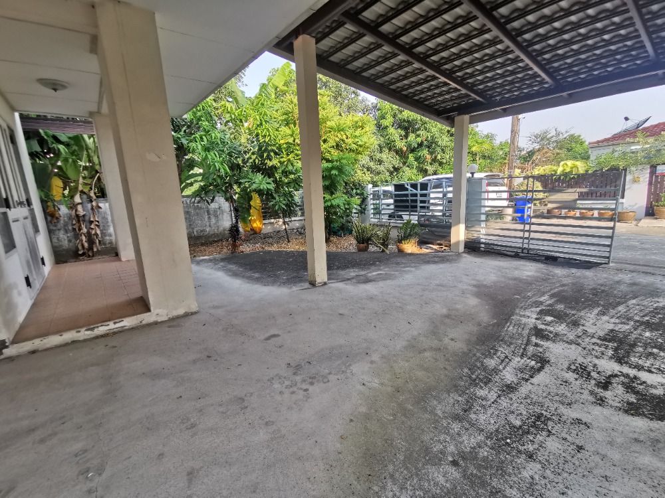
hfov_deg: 94.5
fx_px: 307
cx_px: 332
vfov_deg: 78.1
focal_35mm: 16
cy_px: 249
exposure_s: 1/141
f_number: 2.2
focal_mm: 2.35
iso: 50
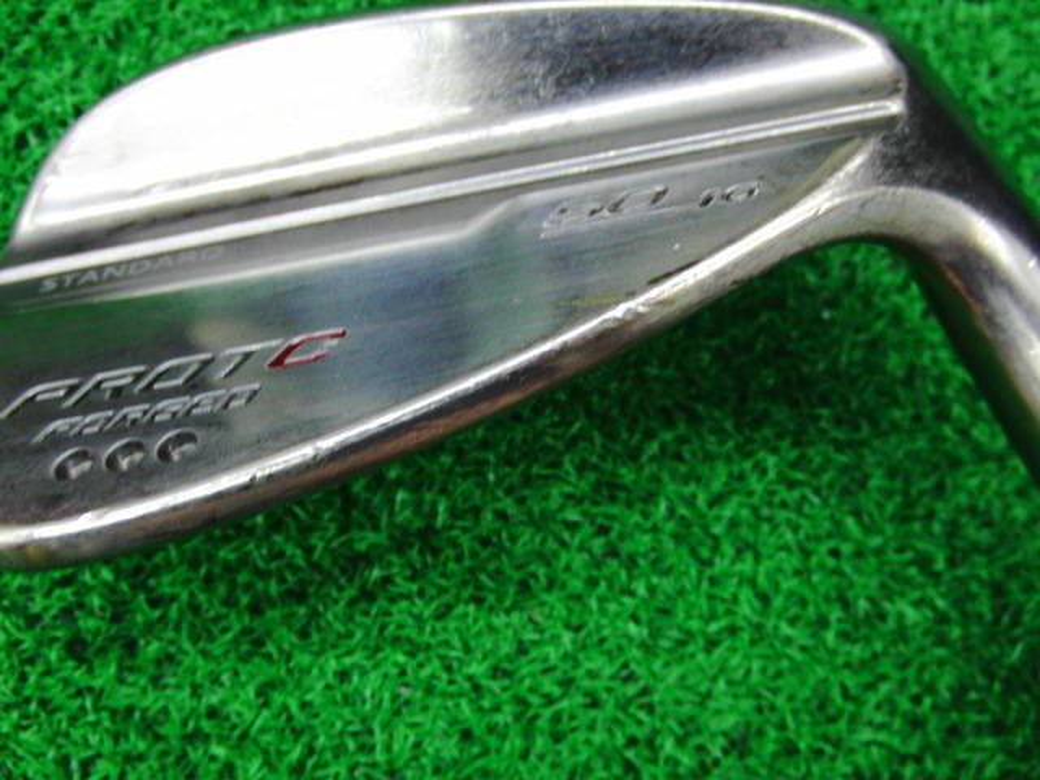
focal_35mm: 37
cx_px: 520
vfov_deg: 38.7
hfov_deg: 50.1
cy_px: 390
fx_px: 1112
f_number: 3.6
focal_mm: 6.42
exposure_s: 1/30
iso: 400
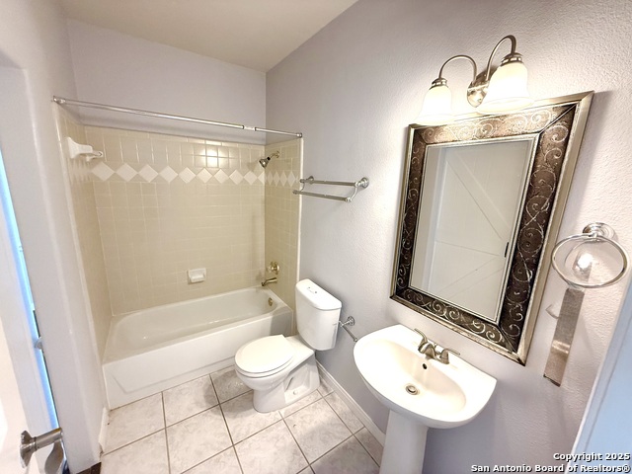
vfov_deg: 85.7
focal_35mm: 14
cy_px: 237
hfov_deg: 102.1
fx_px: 256
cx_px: 316
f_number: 2.2
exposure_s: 1/120
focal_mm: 2.22
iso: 400
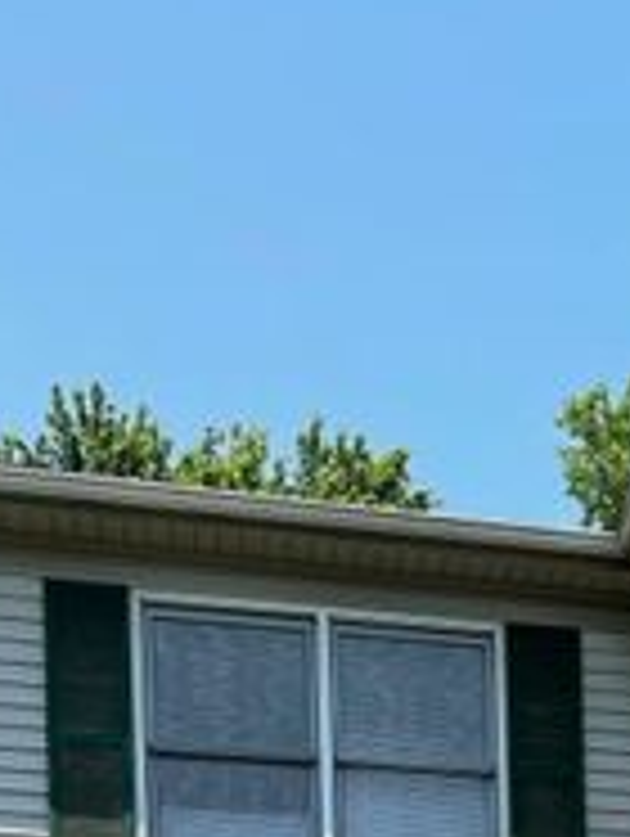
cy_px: 1370
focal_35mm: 93
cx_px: 1030
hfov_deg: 14.5
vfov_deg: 18.0
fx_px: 2252
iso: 32
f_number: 1.6
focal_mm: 5.1
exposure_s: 1/2488
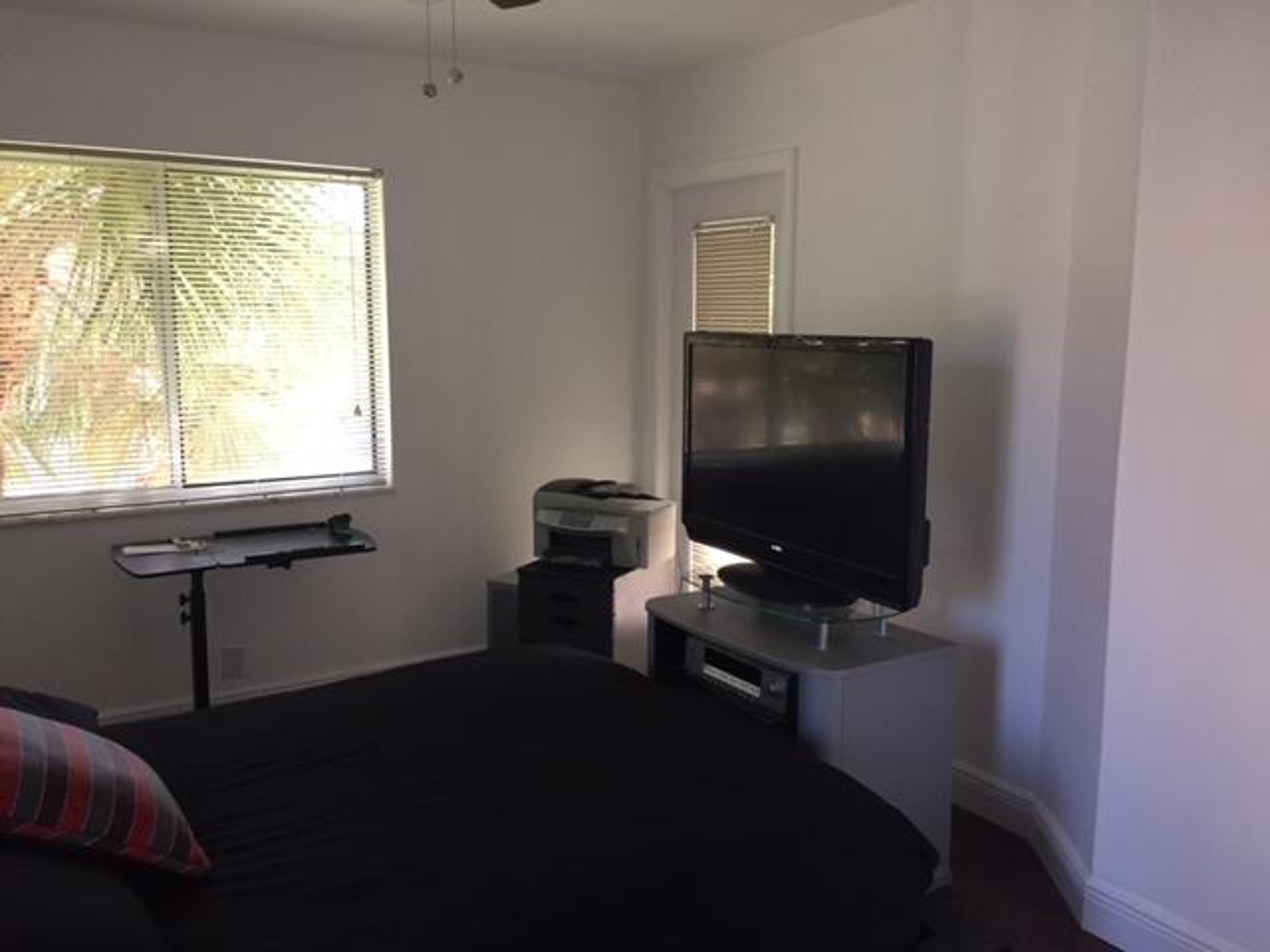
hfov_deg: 61.7
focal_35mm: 29
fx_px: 1064
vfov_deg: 48.2
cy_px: 476
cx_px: 635
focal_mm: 4.15
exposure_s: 1/30
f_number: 2.2
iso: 50
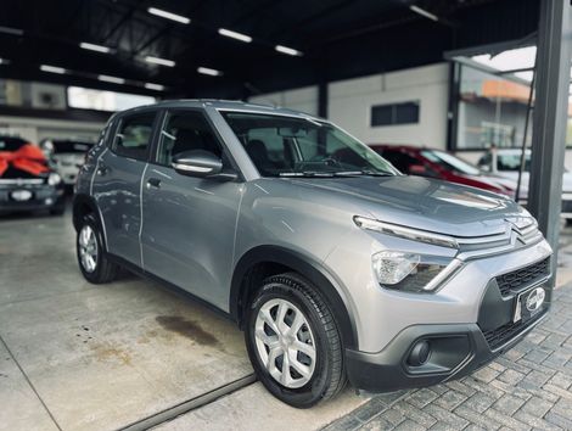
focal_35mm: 26
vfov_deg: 53.2
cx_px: 286
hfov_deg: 67.2
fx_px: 430
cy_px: 216
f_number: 1.5
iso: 40
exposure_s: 1/161
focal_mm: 5.7
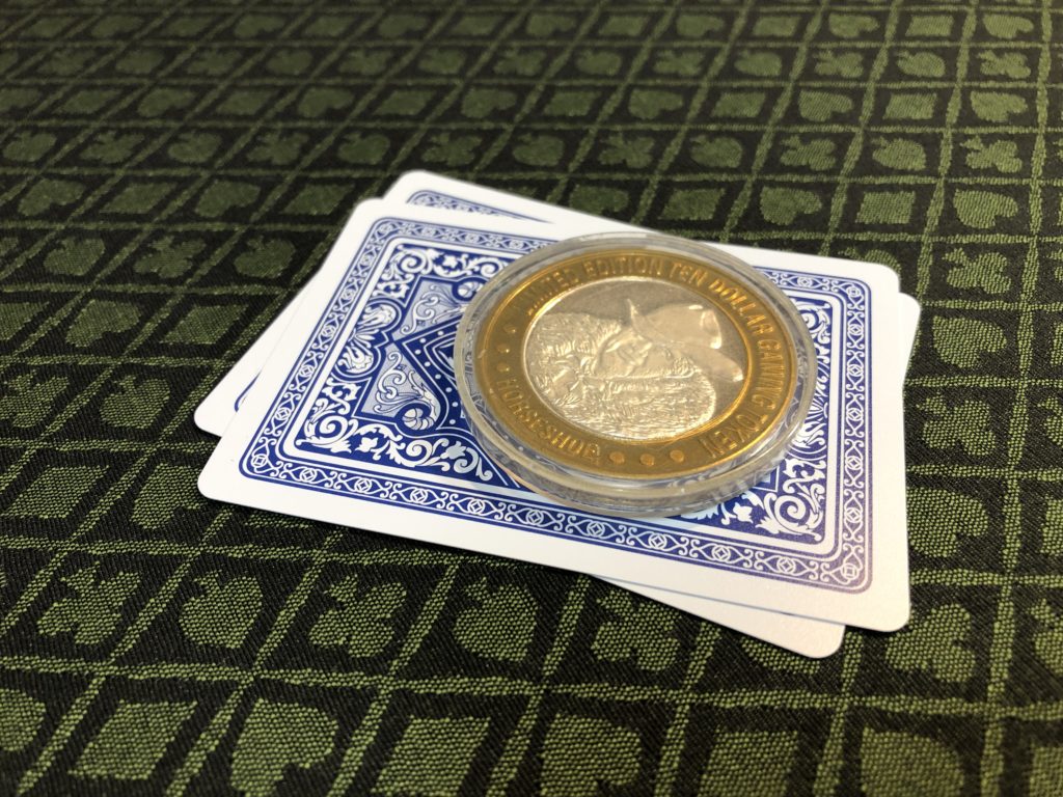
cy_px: 398
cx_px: 532
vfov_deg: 49.7
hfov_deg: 63.4
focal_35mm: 28
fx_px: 860
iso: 32
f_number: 1.8
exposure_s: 1/24
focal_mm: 3.99
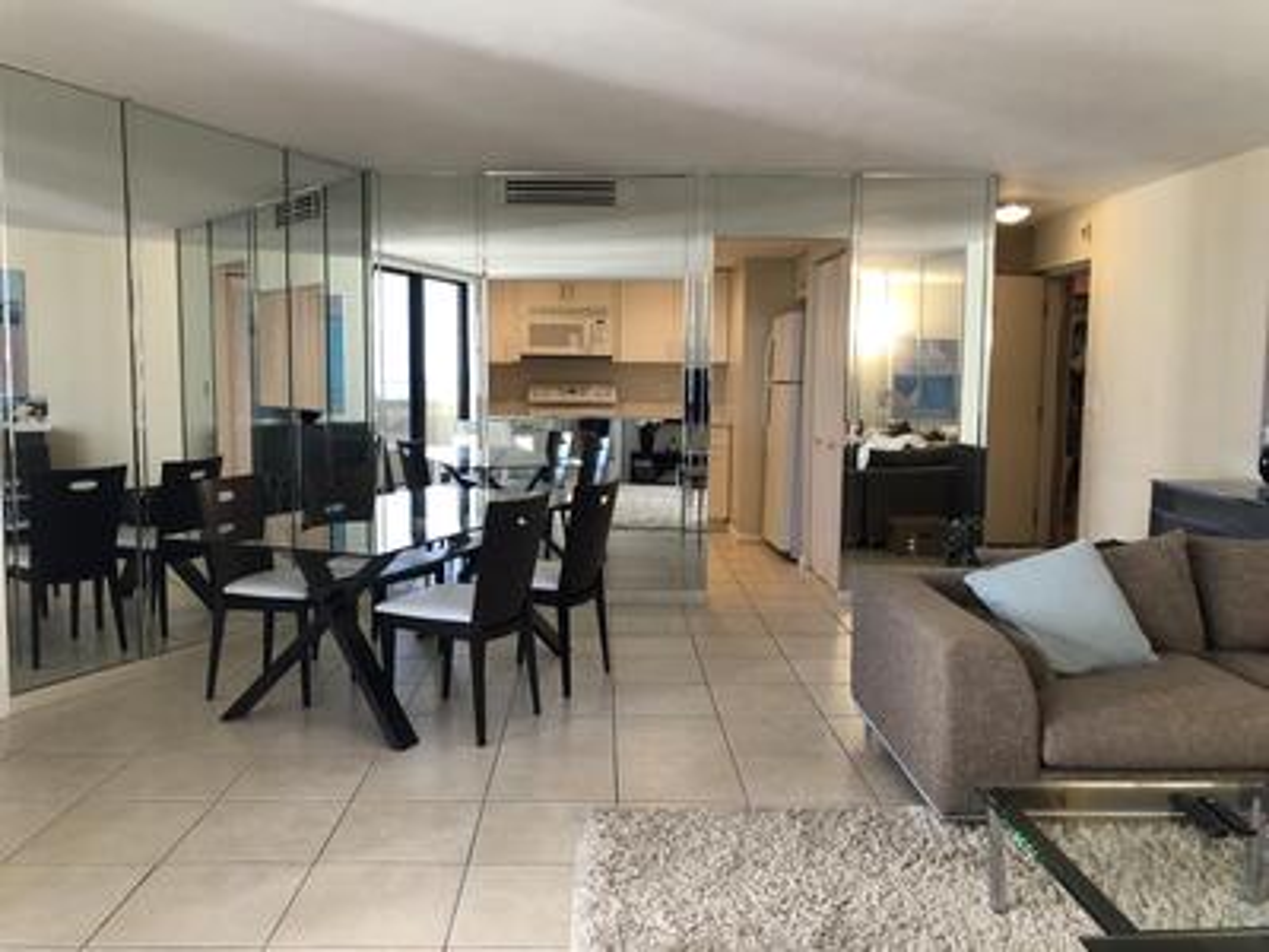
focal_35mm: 28
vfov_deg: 49.7
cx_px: 634
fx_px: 1026
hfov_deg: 63.4
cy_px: 476
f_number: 1.8
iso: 40
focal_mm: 3.99
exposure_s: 1/30
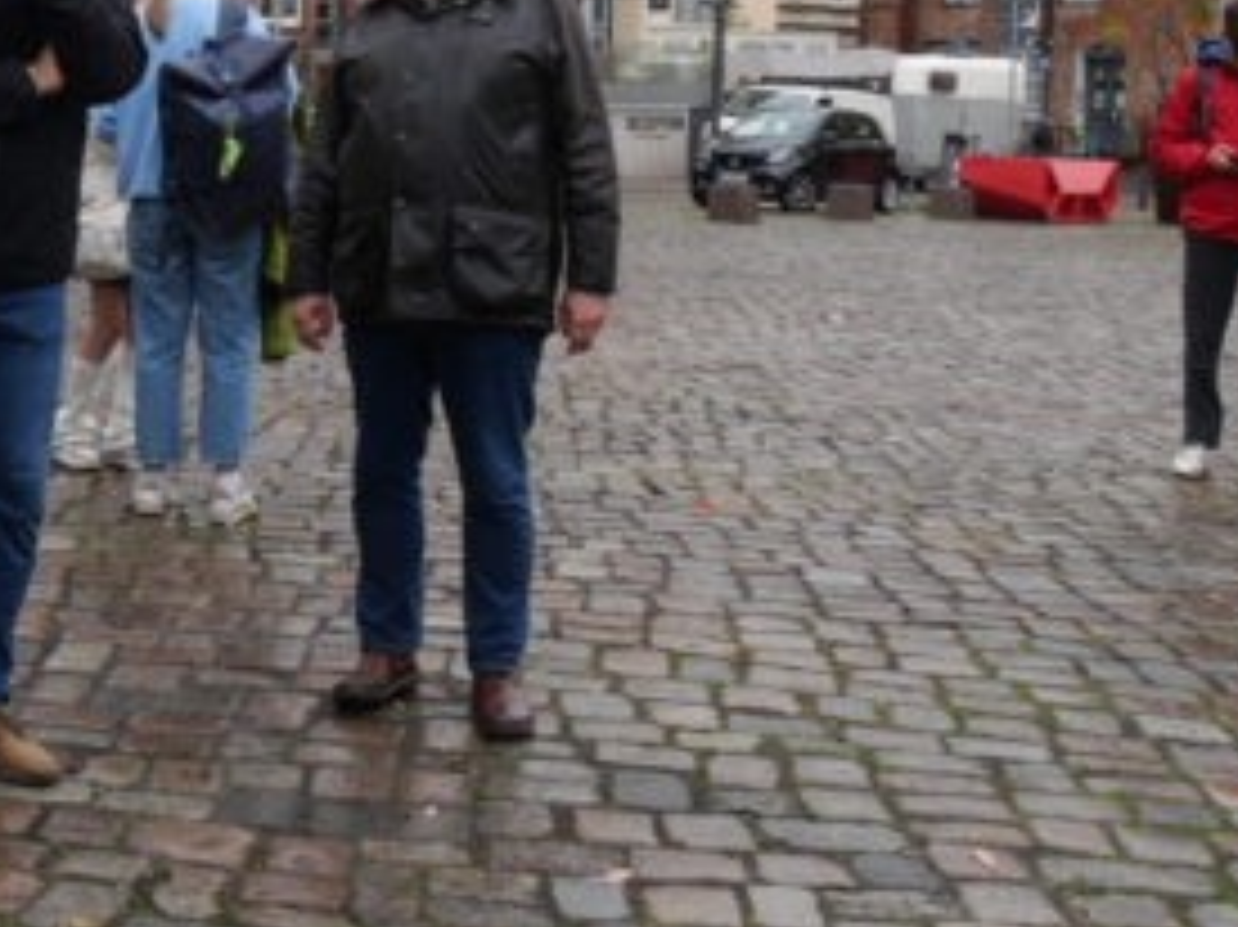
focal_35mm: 59
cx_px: 144
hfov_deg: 31.3
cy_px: 187
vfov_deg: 24.4
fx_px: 2109
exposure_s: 1/160
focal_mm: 15
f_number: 5.6
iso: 200
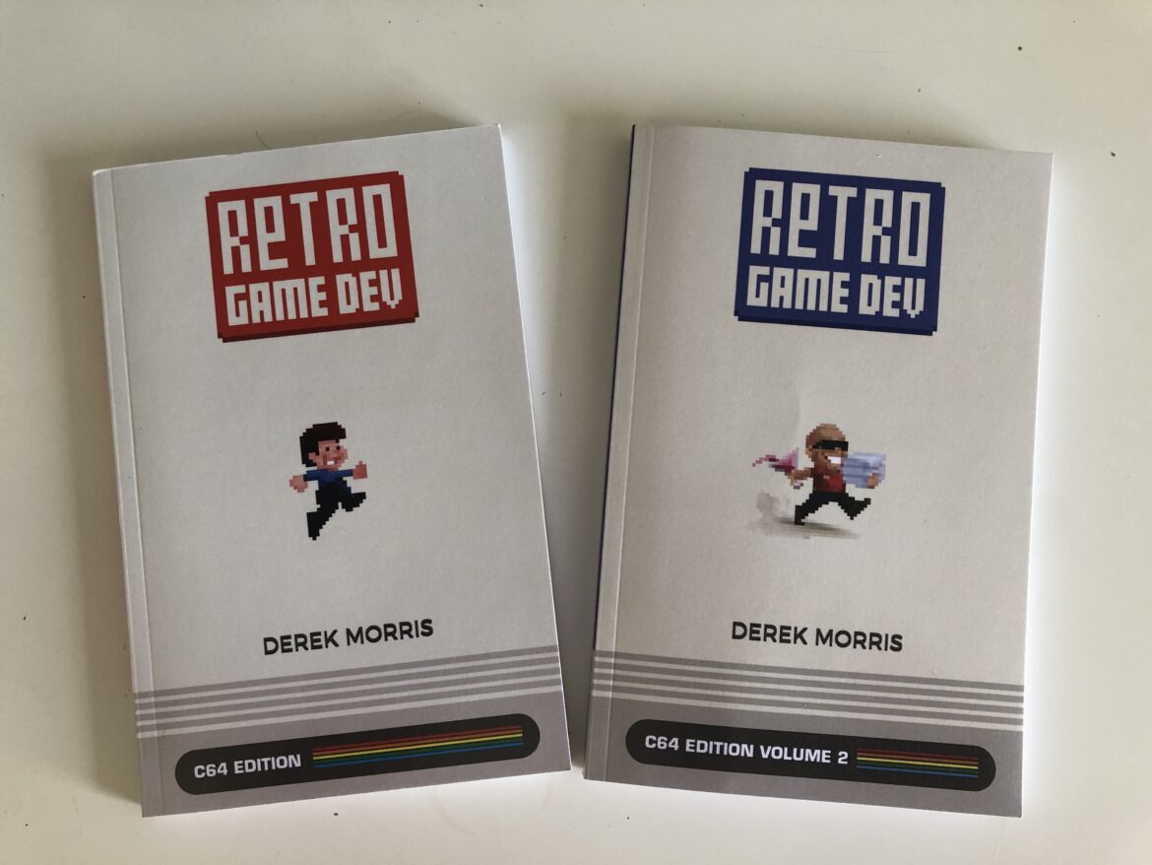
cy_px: 432
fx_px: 932
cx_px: 576
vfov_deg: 49.8
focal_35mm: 28
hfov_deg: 63.4
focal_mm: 3.99
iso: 32
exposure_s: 1/33
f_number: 1.8
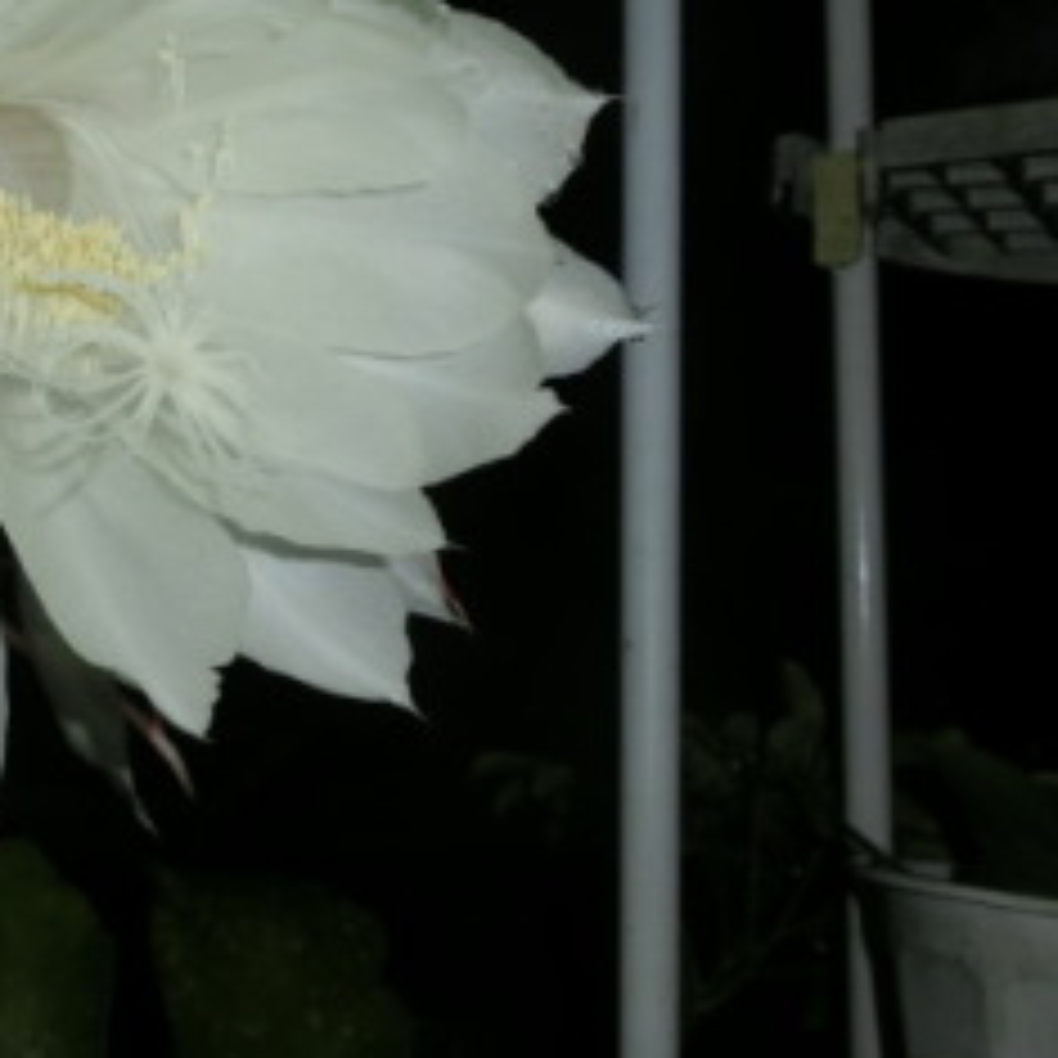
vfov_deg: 35.9
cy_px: 398
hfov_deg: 33.3
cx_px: 23
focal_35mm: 47
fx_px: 1625
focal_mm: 4.4
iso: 200
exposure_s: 1/15
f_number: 3.3
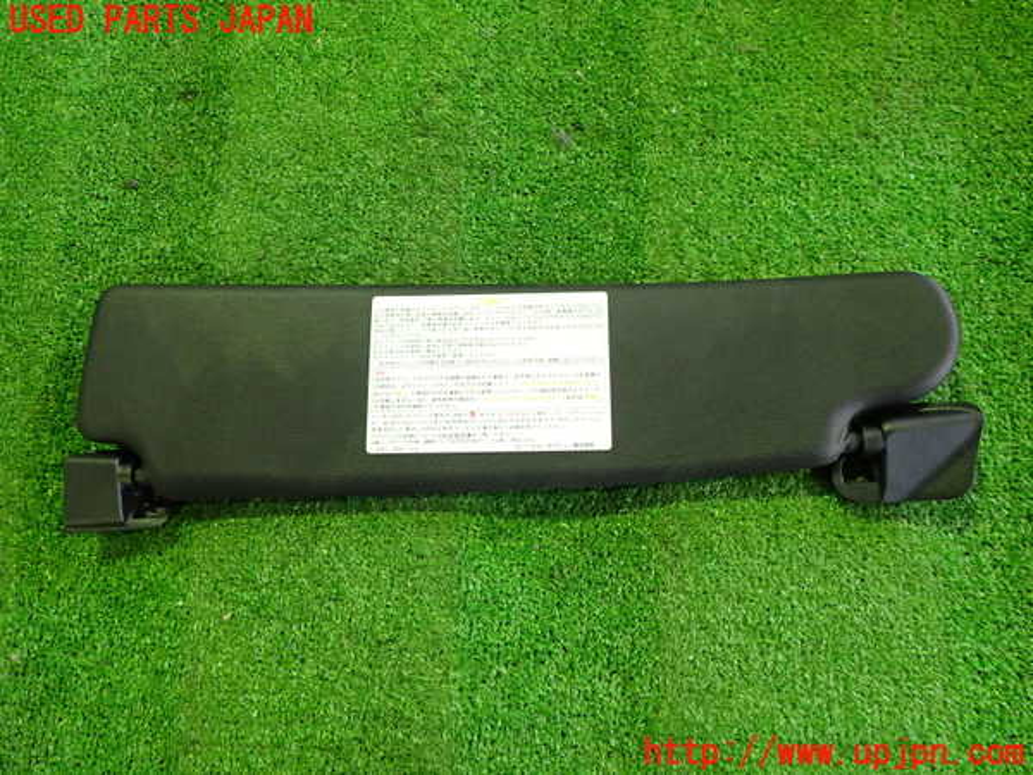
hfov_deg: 60.0
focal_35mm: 30
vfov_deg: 46.8
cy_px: 388
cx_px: 516
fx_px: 895
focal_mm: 5.4
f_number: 2.3
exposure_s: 1/30
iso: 400
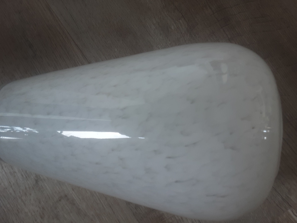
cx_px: 148
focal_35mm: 28
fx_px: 240
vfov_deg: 49.7
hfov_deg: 63.4
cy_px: 112
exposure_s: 1/50
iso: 64
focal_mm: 2.9
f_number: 1.9
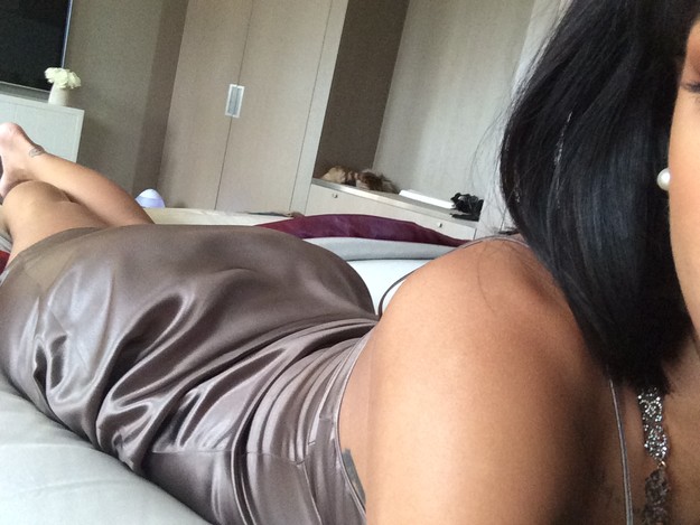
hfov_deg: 55.3
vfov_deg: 43.0
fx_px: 667
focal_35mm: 33
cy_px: 262
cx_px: 350
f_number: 2.4
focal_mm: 2.15
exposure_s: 1/17
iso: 400
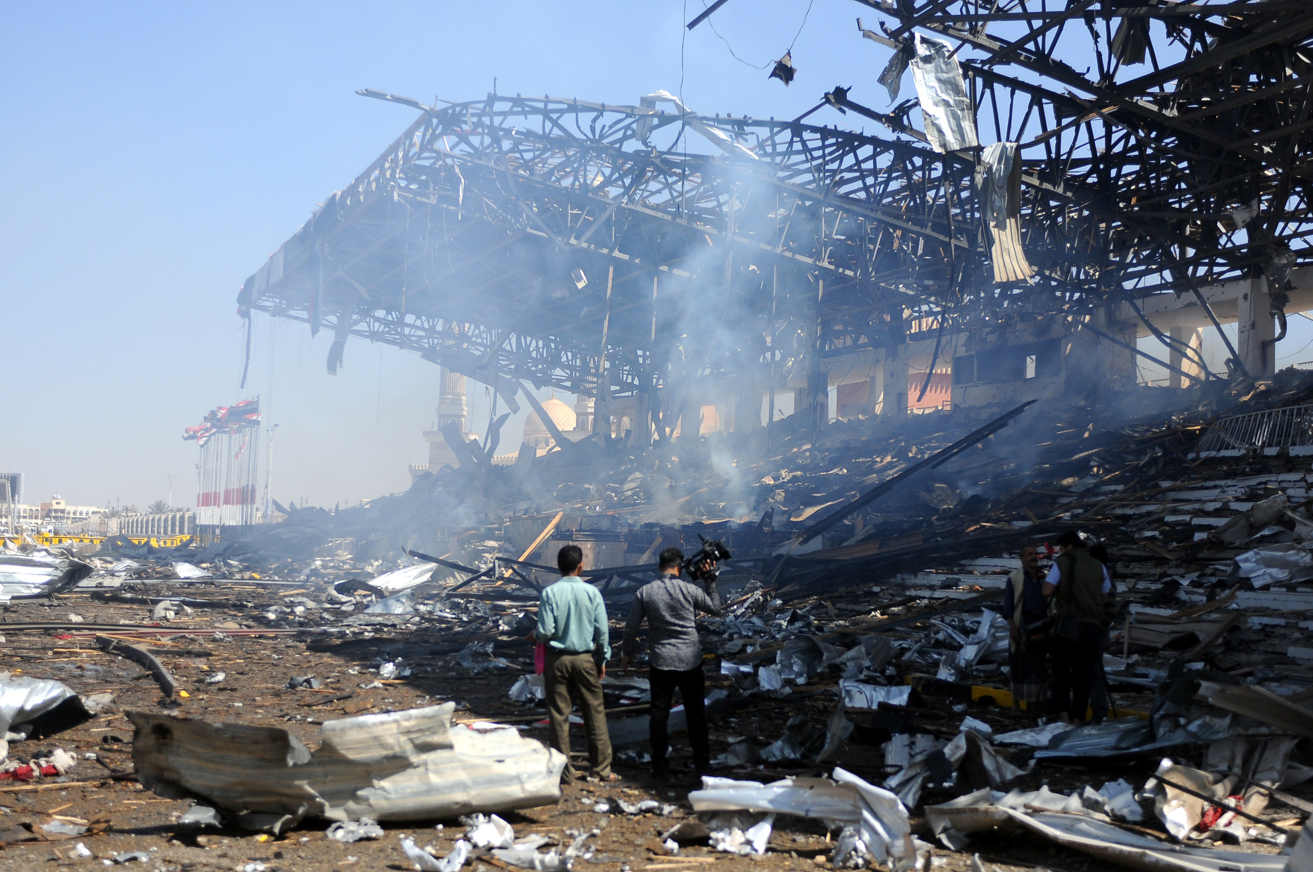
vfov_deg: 31.8
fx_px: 1530
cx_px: 656
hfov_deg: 46.4
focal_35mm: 42
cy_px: 436
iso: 250
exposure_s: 1/4000
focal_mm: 28
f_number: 7.1
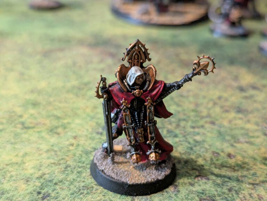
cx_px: 134
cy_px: 100
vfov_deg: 30.3
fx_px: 371
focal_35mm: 48
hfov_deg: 39.6
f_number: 1.85
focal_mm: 6.81
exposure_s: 1/28.3
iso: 1482
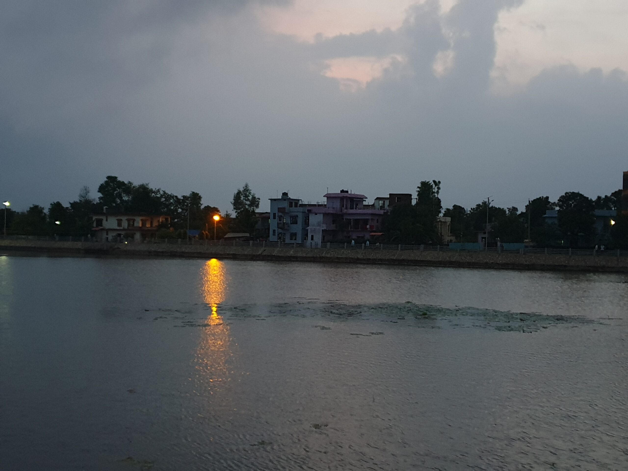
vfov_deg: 53.1
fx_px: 472
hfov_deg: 67.3
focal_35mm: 26
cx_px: 314
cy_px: 236
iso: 250
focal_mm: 4.3
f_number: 1.5
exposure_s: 1/25
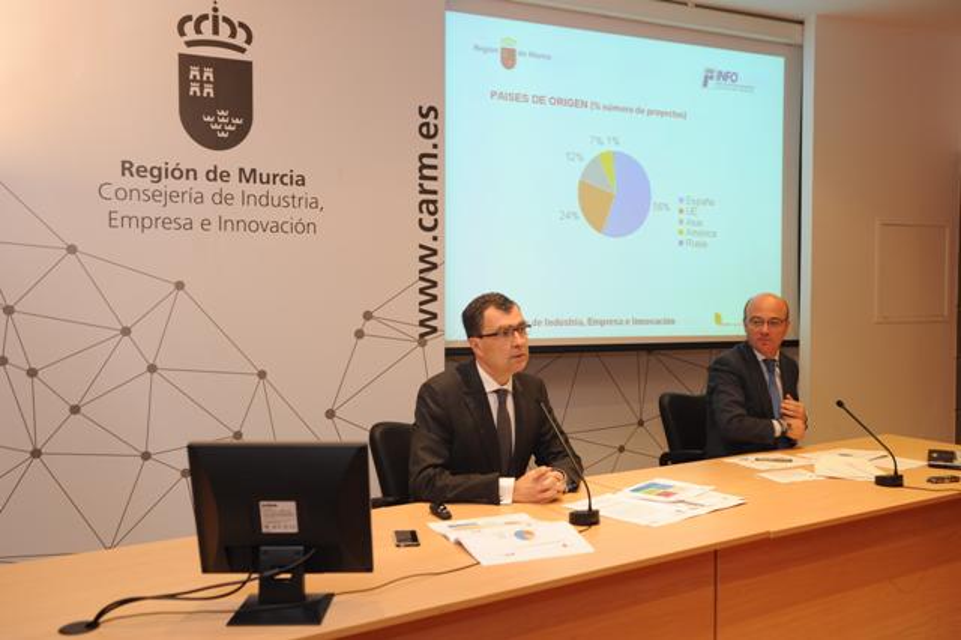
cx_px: 480
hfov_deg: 55.8
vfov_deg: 38.8
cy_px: 320
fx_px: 907
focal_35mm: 34
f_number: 4
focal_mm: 34
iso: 800
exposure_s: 1/60
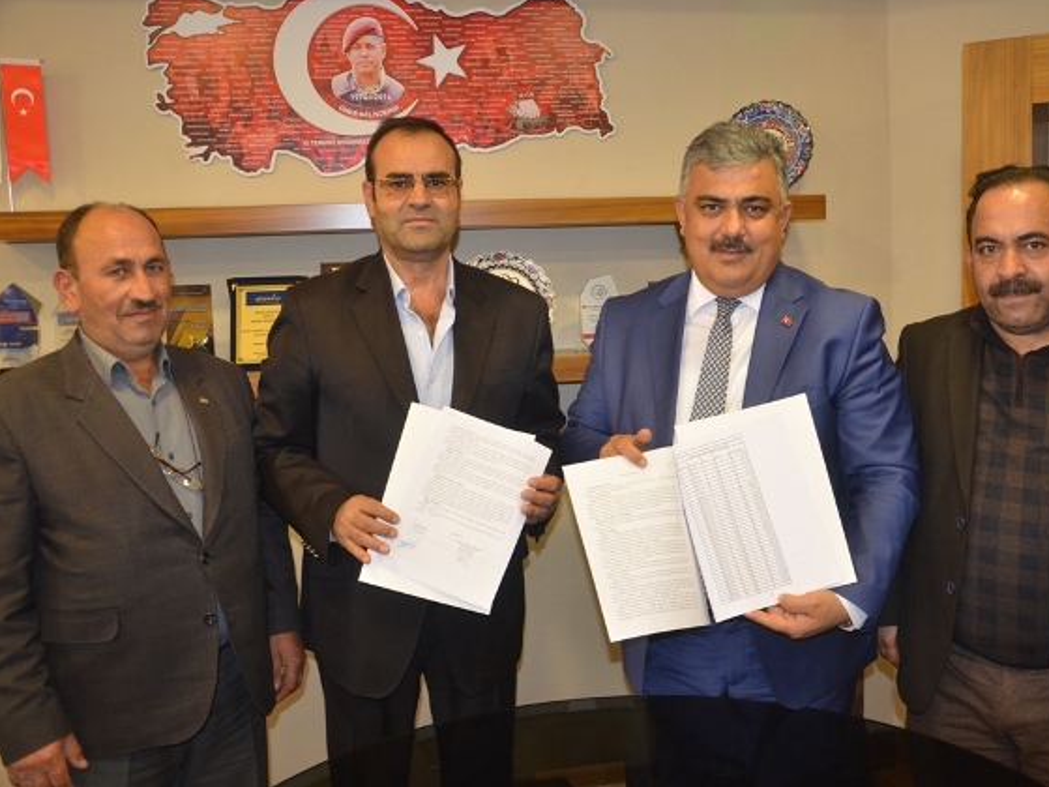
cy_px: 392
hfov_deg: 53.1
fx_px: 1047
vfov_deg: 41.2
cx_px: 596
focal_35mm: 35
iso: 800
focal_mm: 21
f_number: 3.8
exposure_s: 1/60
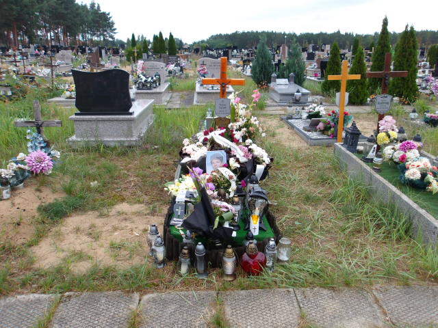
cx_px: 219
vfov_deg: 51.4
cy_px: 164
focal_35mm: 27
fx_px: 342
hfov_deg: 65.3
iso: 100
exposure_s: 1/154
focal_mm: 4.9
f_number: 3
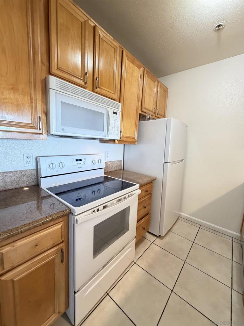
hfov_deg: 85.7
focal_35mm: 14
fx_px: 132
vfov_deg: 102.1
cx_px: 122
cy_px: 163
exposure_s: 1/60
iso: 400
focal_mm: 2.22
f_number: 2.2
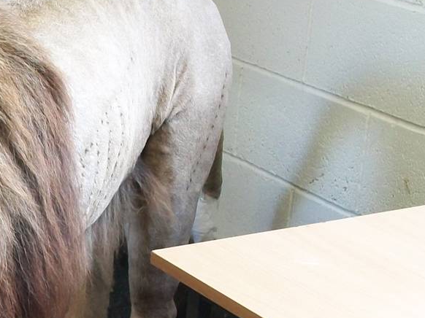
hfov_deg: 17.1
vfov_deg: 13.3
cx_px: -90
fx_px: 1350
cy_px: 299
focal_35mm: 110
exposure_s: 1/40
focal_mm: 7.1
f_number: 3.2
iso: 157
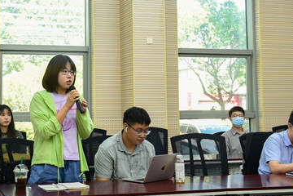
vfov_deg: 20.8
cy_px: 58
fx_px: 529
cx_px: 80
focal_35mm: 65
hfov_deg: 30.5
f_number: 5
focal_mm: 26
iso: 1000
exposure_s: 1/60
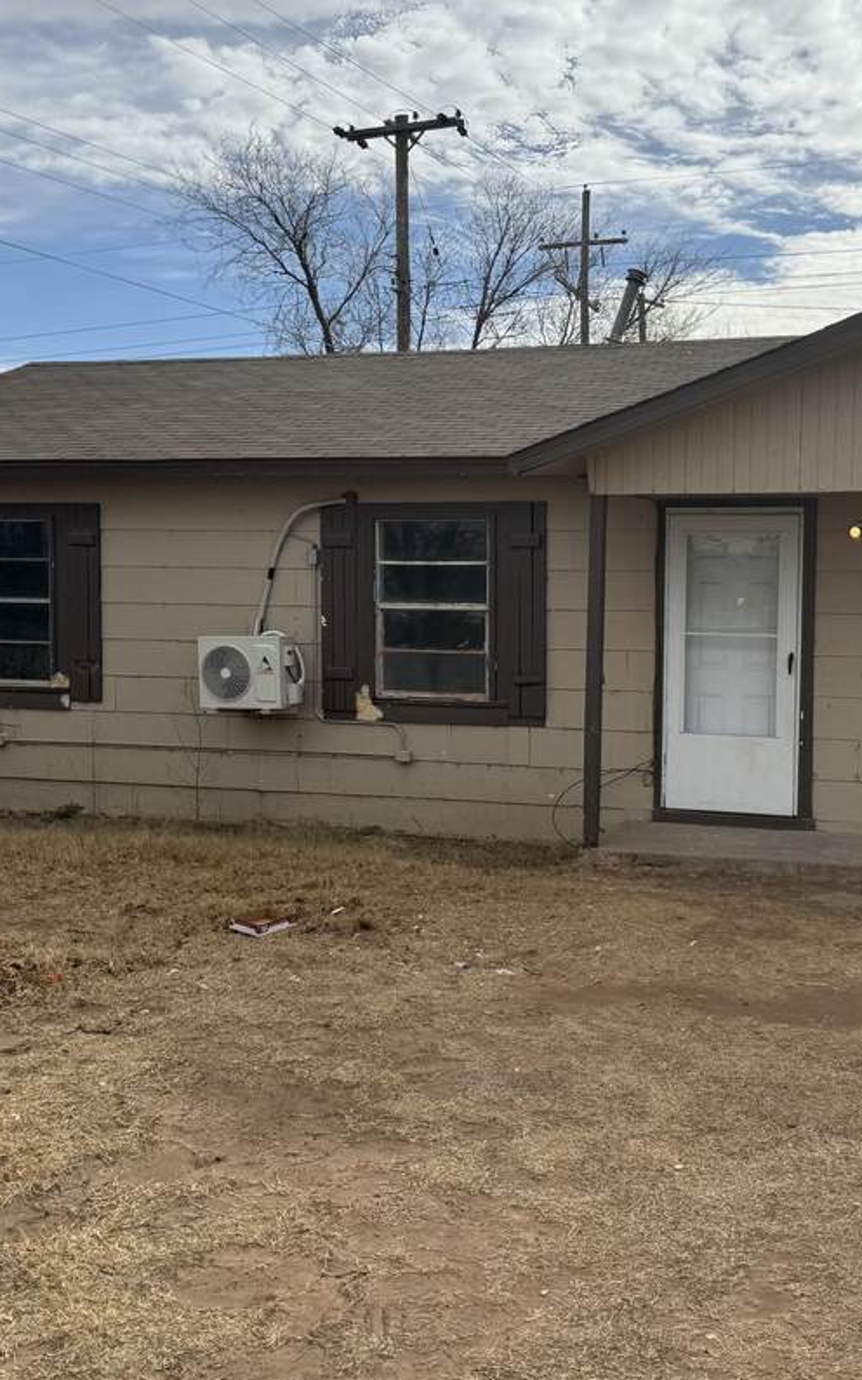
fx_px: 1542
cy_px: 667
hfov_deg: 31.0
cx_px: 568
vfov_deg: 48.2
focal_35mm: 41
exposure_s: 1/6173
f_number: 1.78
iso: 80
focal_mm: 6.76
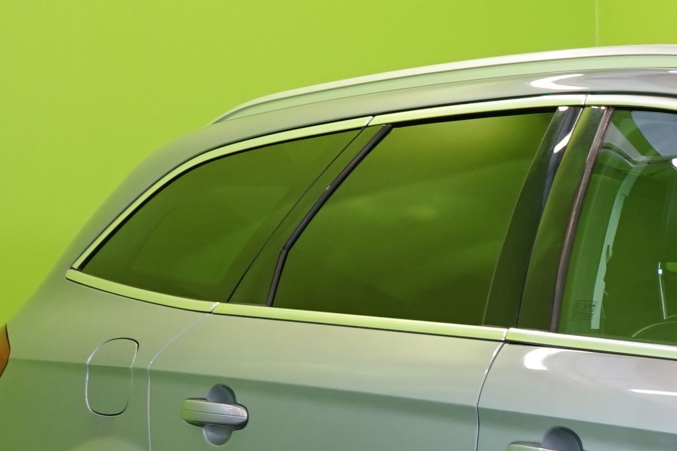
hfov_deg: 12.0
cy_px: 436
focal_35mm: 158
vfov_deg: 8.6
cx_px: 1188
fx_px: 2971
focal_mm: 34
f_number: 6.3
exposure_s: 1/30
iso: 500
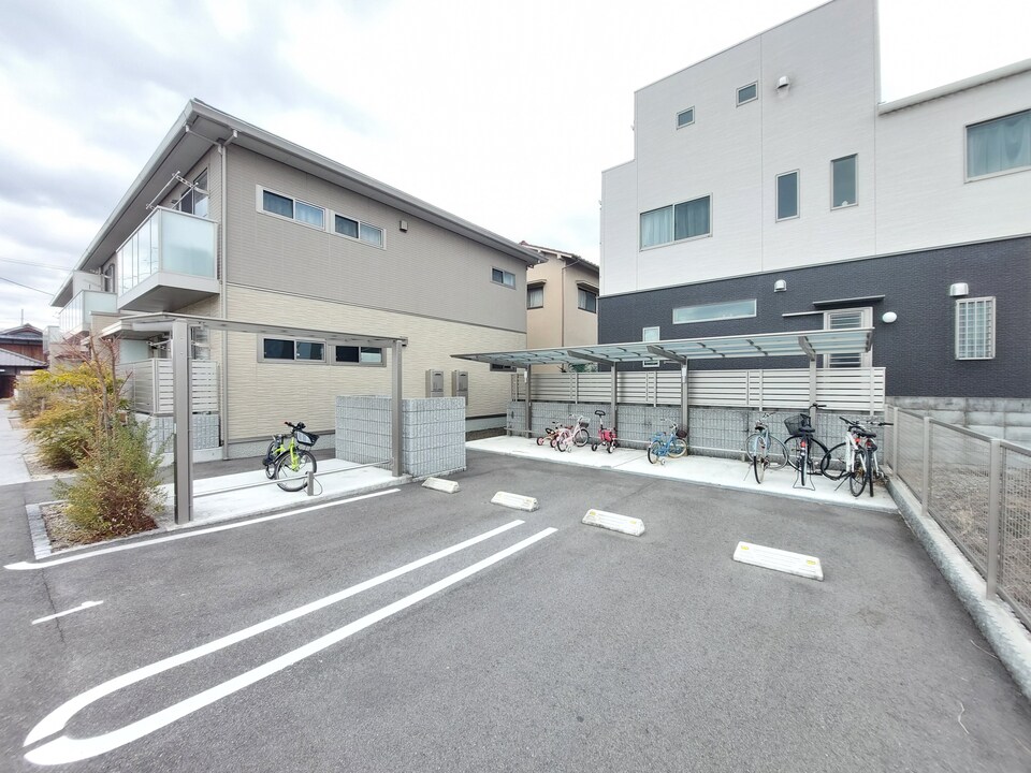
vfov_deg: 89.9
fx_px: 387
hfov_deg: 106.2
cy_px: 386
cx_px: 516
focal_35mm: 13
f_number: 2.2
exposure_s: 1/120
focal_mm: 1.74
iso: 64
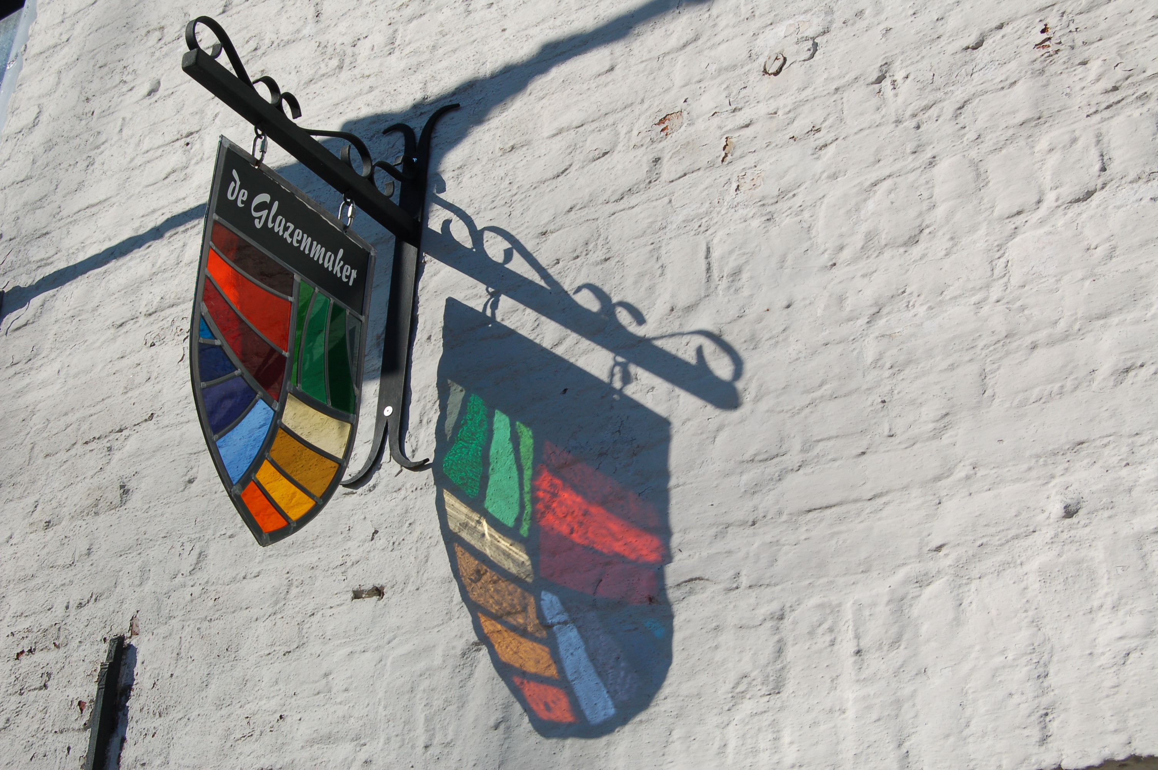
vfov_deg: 26.4
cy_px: 385
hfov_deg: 38.9
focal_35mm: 51
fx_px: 1639
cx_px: 579
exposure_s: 1/400
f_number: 10
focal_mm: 34
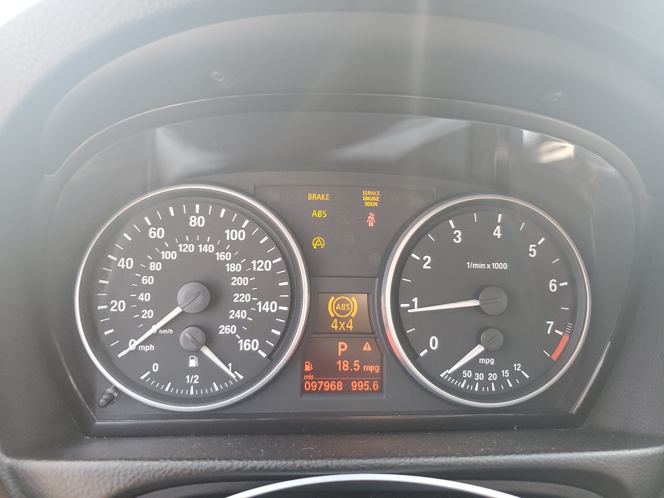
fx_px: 499
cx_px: 332
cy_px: 249
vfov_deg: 53.1
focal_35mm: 26
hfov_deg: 67.3
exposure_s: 1/60.2
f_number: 1.5
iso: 59
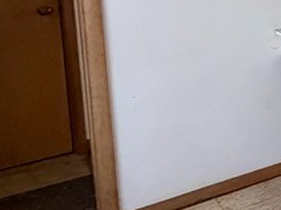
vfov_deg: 20.9
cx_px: 596
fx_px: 527
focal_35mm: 65
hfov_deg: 17.6
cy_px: -47
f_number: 2.2
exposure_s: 1/121
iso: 320
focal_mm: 2.22
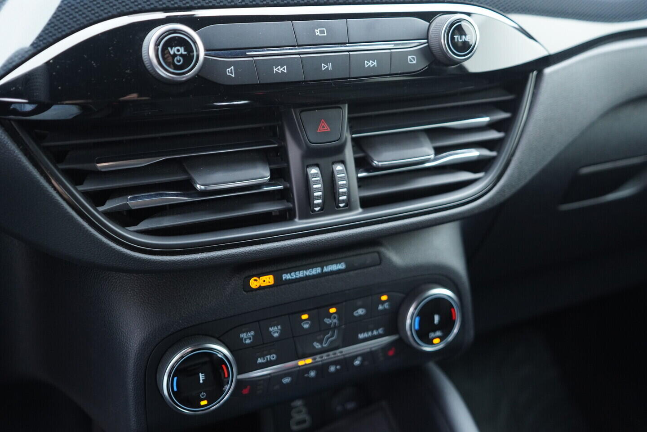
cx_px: 324
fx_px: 647
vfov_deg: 36.9
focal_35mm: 36
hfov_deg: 53.1
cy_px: 216
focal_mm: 24
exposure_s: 1/40
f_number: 2.8
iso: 800
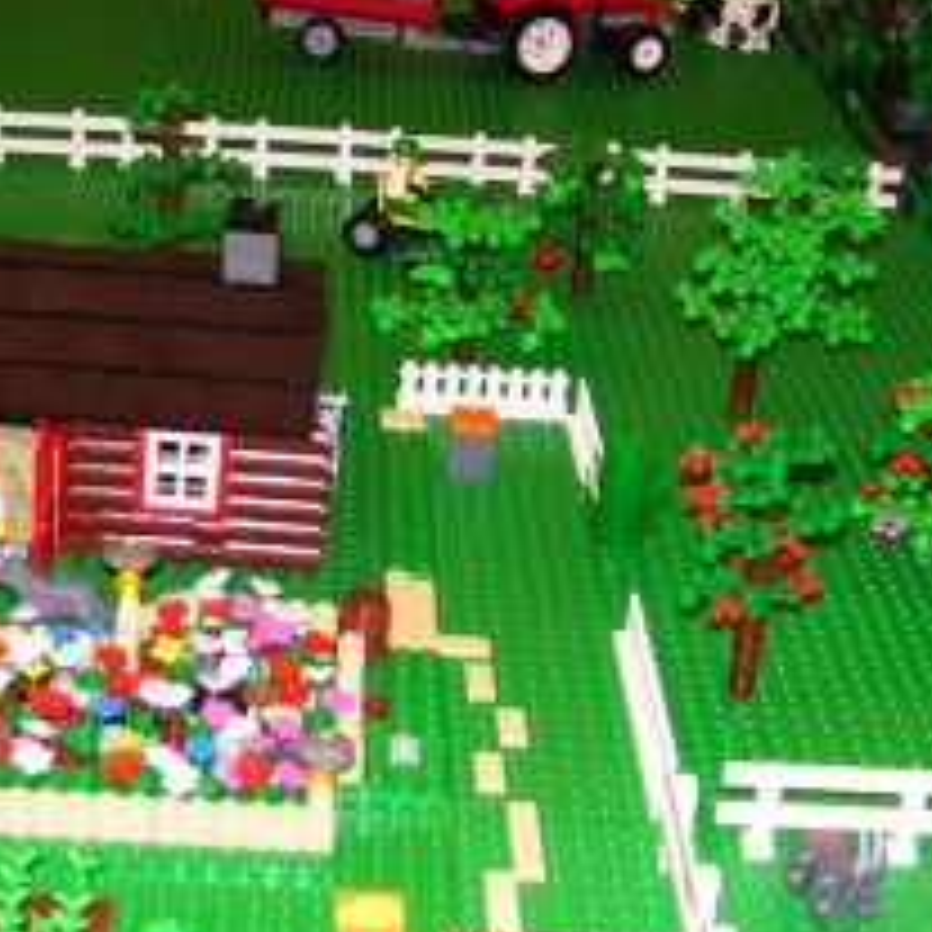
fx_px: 2102
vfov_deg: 24.8
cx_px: 212
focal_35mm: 69
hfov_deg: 24.7
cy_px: 666
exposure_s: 1/60
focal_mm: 6
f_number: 2.7
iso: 80
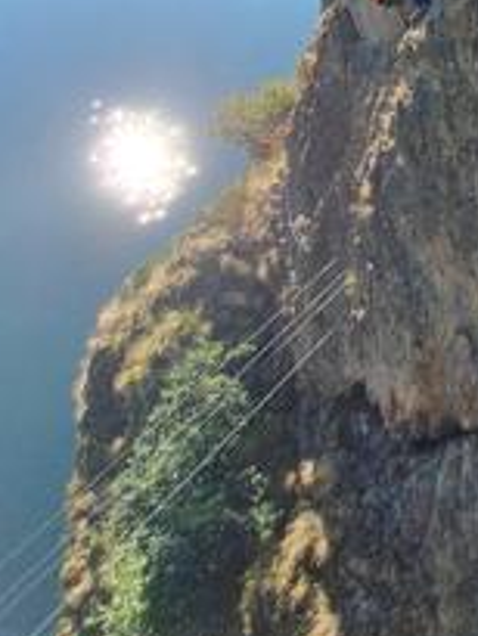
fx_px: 699
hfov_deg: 32.4
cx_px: 546
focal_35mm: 38
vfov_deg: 39.4
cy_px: -74
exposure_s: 1/790
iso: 50
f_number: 2.2
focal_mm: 1.8
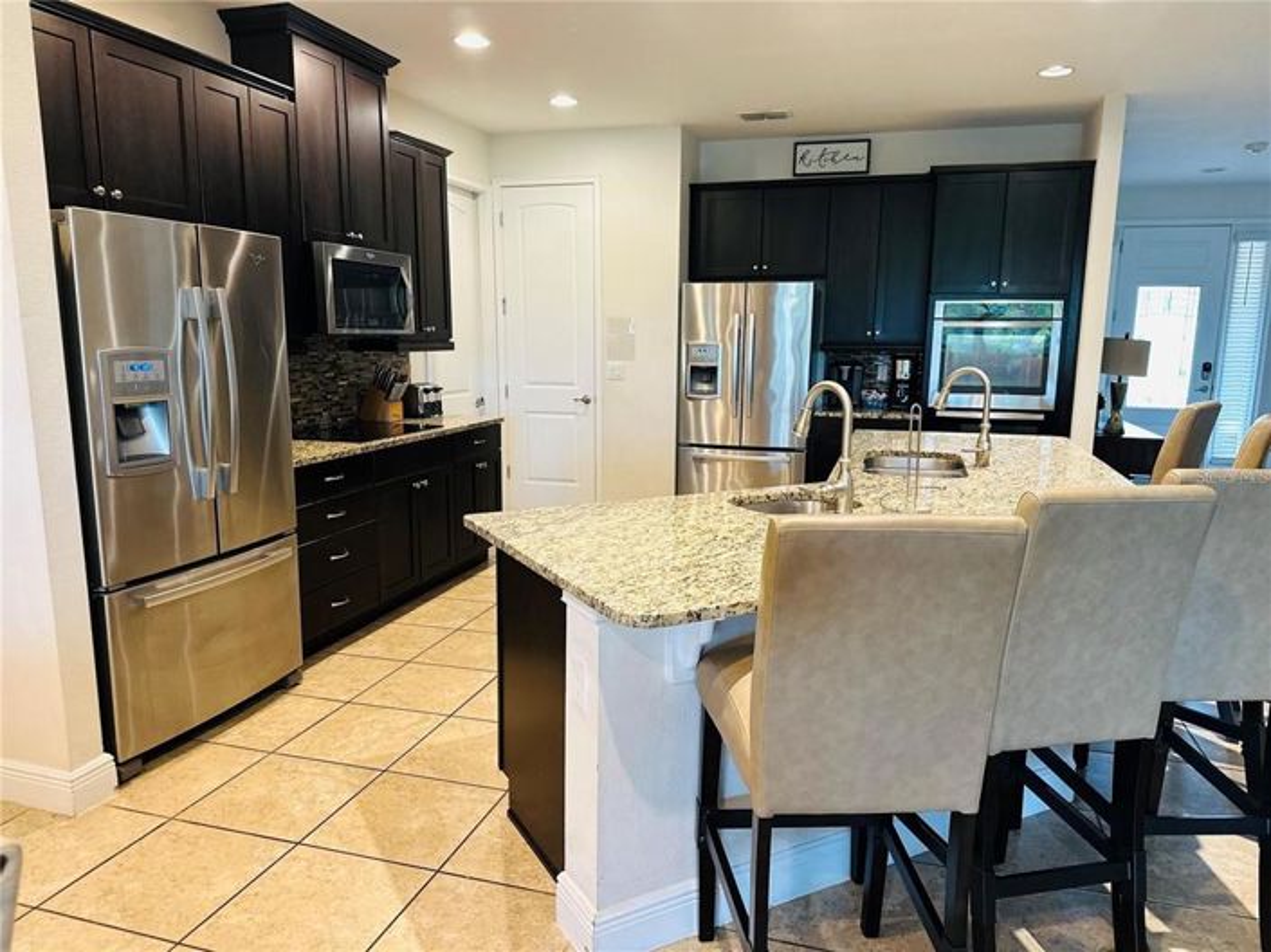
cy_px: 476
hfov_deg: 71.6
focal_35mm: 24
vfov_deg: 56.8
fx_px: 881
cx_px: 636
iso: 250
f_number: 1.78
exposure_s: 1/60
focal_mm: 6.86
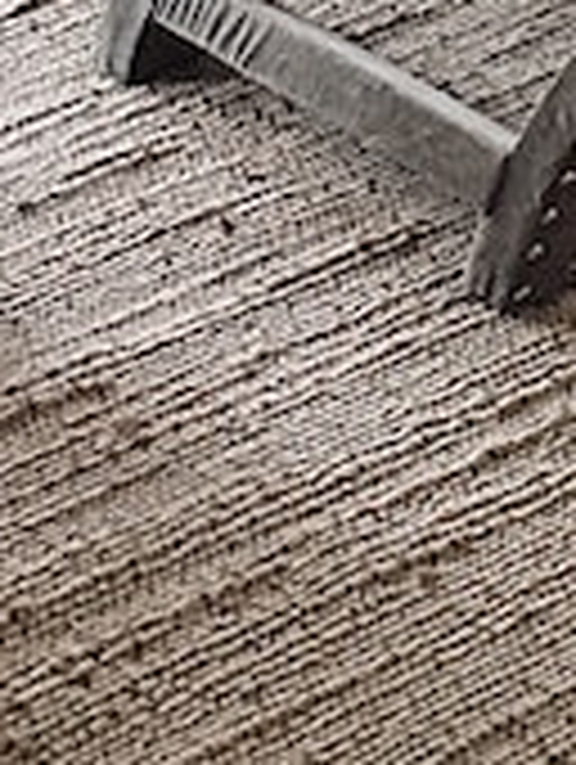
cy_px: -1217
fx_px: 4072
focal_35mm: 184
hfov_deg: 6.7
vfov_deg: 9.3
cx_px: 2133
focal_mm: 6.86
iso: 320
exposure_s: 1/50
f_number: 1.8
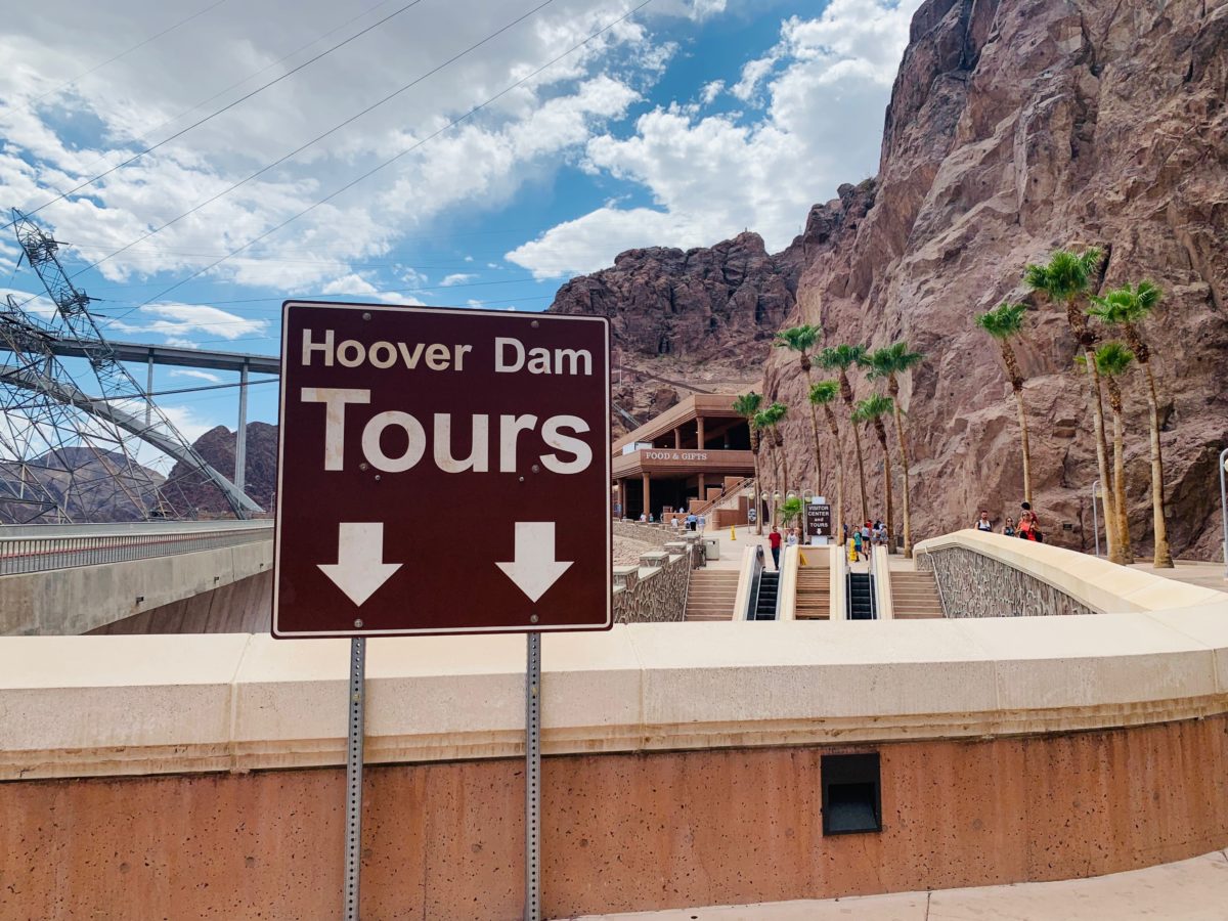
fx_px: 922
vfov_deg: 53.1
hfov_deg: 67.3
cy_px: 460
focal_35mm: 26
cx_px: 614
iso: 25
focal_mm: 4.25
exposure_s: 1/2994
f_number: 1.8
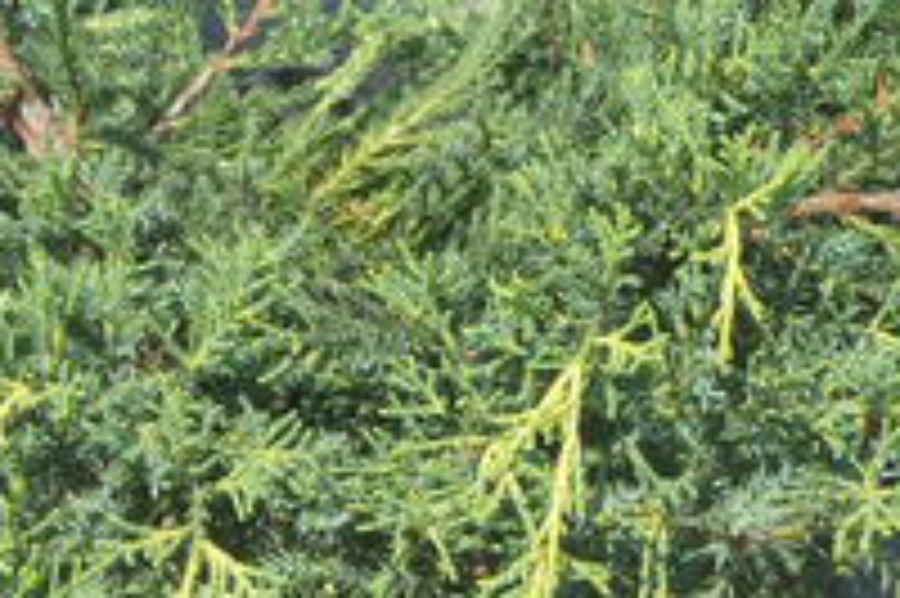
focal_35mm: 180
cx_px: 518
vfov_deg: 7.6
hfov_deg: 11.4
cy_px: 144
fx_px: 4496
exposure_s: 1/90
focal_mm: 60
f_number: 16
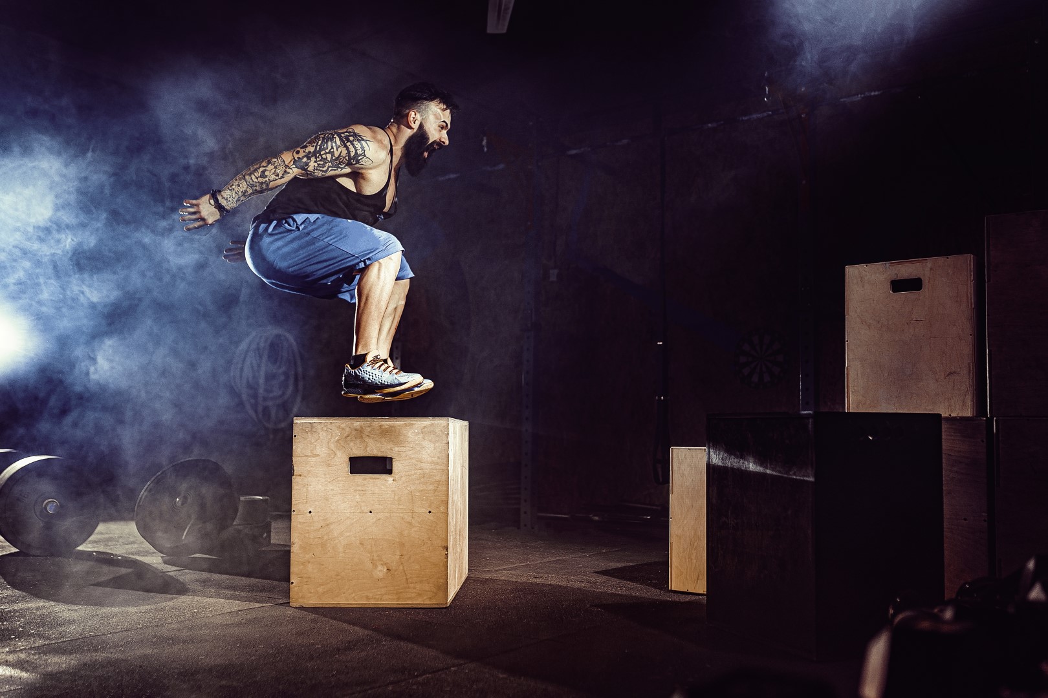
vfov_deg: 37.9
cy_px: 349
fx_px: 1019
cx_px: 524
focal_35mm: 35
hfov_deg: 54.4
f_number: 2.2
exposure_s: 1/160
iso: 160
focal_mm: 35
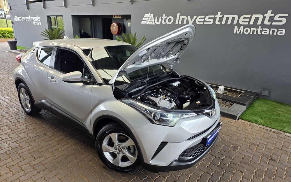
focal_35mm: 25
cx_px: 149
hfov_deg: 72.5
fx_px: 198
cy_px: 86
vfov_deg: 49.2
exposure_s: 1/180
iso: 50
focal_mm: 6.25
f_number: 1.7
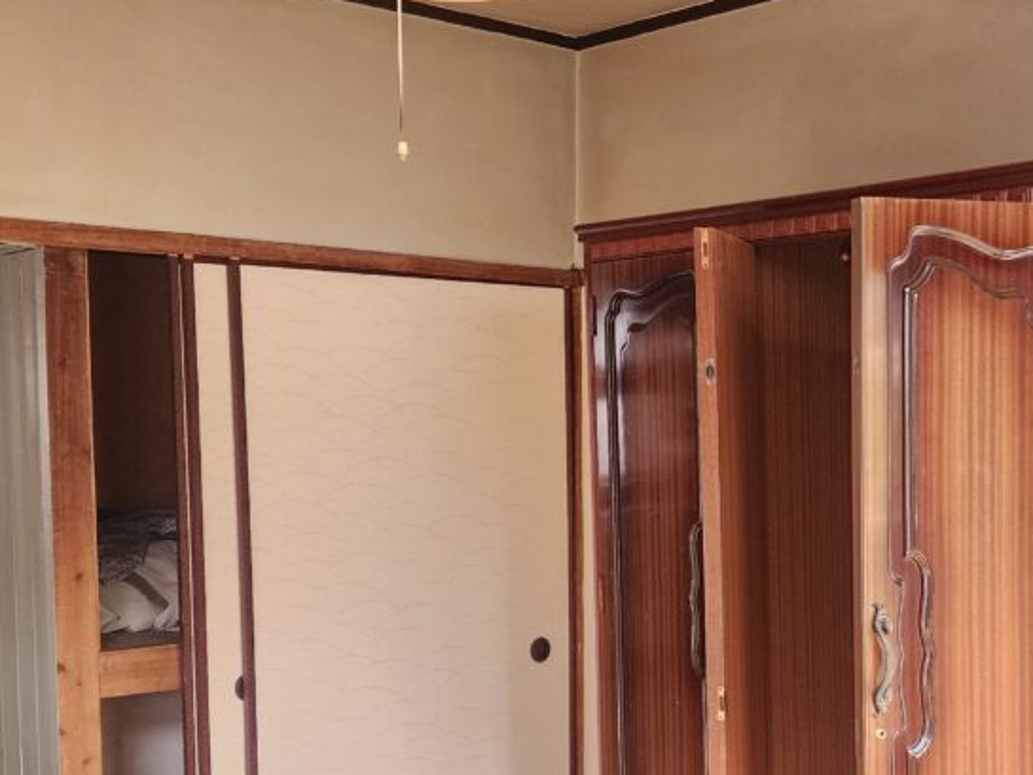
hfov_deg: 34.9
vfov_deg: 26.8
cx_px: 752
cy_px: 534
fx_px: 1612
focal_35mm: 54
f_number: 1.8
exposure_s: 1/120
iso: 400
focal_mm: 6.4
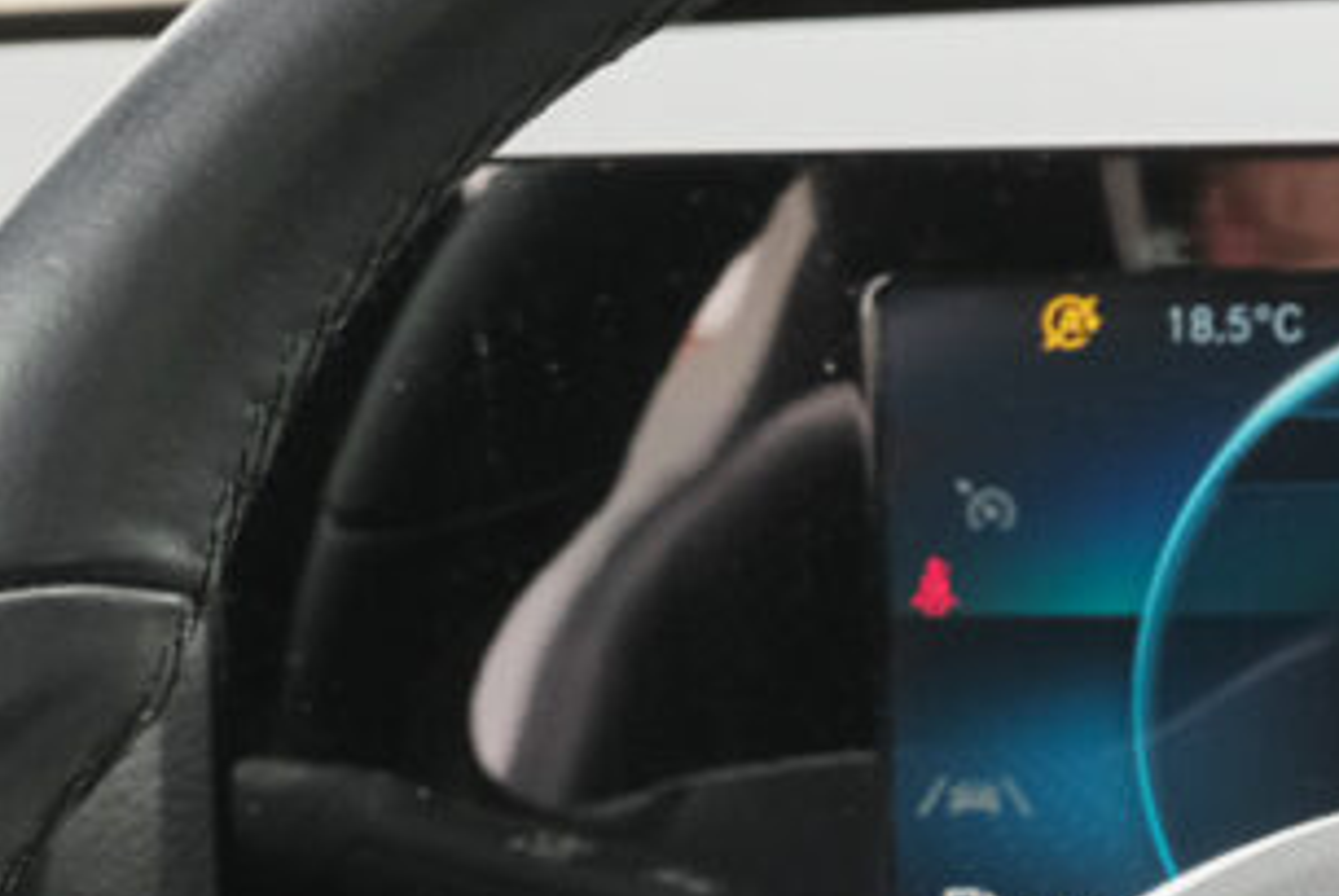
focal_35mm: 228
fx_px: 8488
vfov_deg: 6.0
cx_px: 1576
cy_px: 1443
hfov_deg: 8.9
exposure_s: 1/250
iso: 2500
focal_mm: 45
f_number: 9
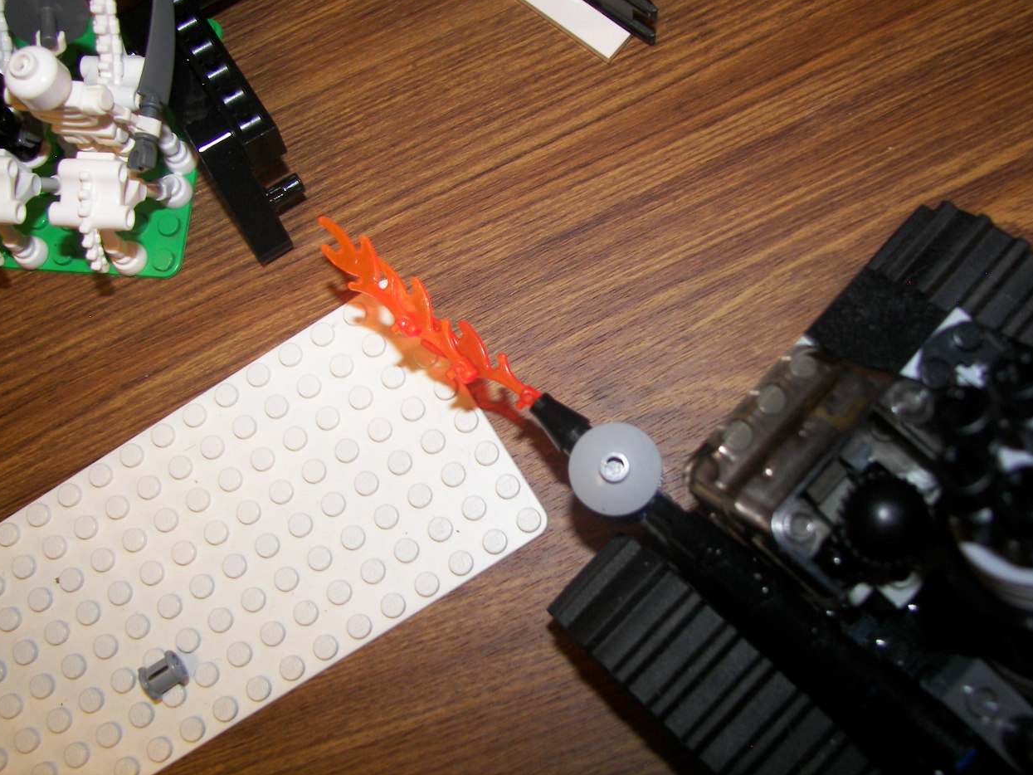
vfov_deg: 38.7
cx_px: 521
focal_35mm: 37
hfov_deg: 50.1
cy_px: 378
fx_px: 1104
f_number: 2.8
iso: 100
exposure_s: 1/30
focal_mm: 6
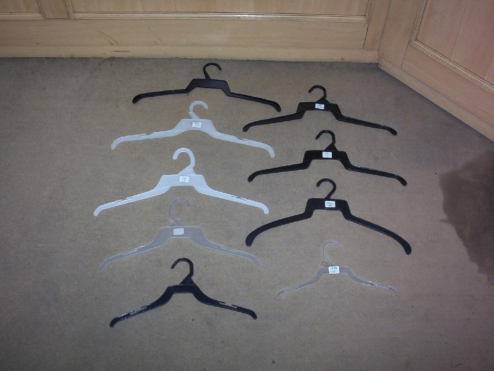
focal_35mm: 39
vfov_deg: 36.8
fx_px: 557
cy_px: 186
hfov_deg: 47.9
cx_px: 247
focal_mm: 6
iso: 140
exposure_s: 1/30
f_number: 4.5
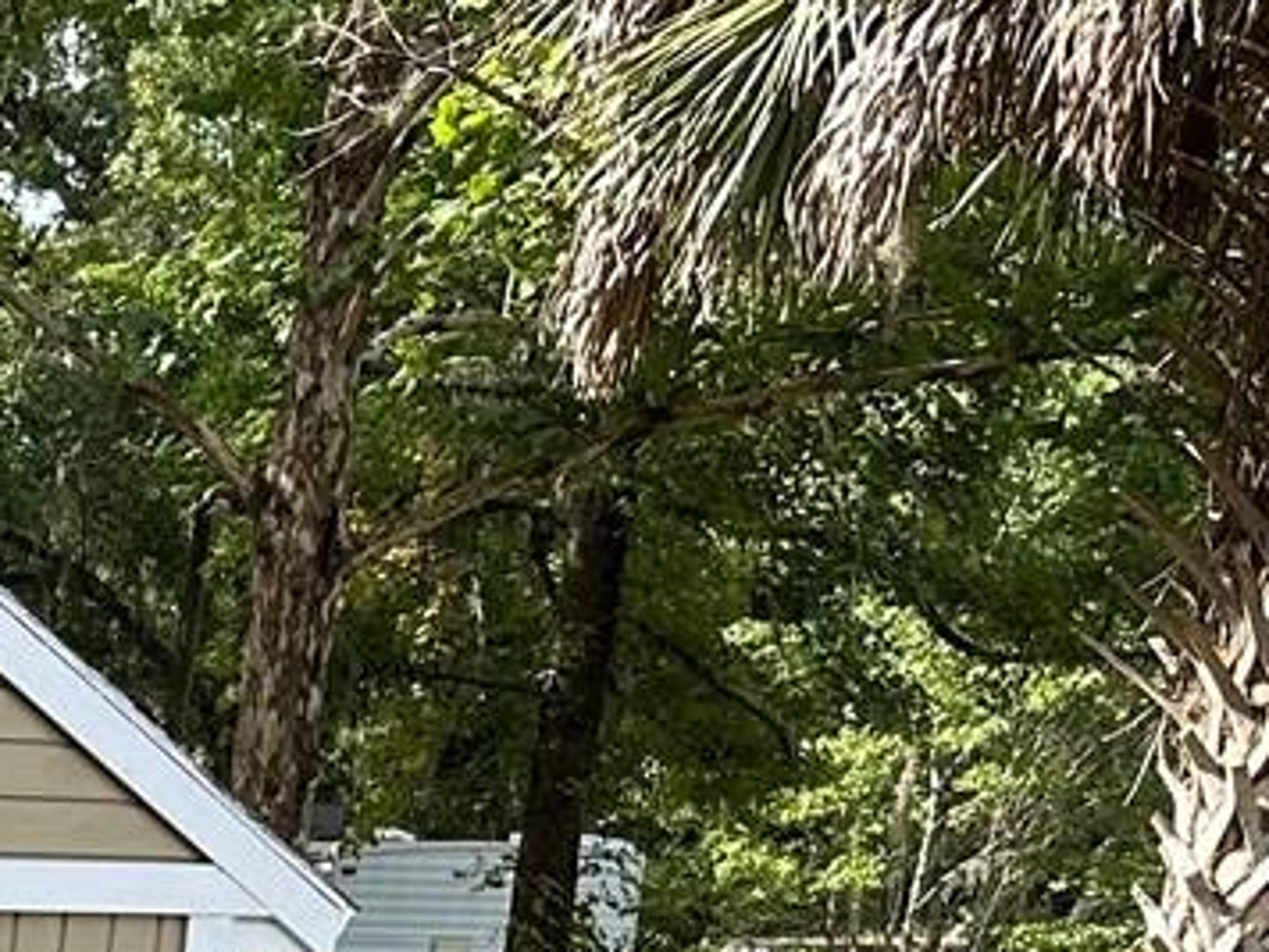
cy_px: 1833
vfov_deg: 12.3
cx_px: -1383
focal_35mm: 108
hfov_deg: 14.6
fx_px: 3959
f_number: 1.78
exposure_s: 1/709
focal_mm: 6.86
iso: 80
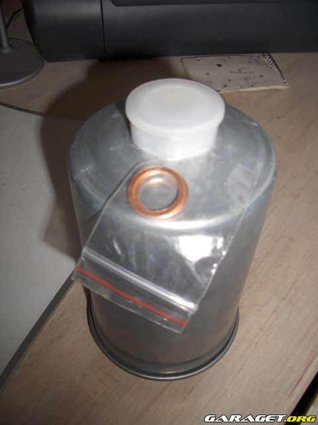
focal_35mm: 35
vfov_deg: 52.6
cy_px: 212
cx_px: 159
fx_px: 429
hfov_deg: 40.7
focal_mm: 5.8
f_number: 4.3
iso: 100
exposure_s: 1/60
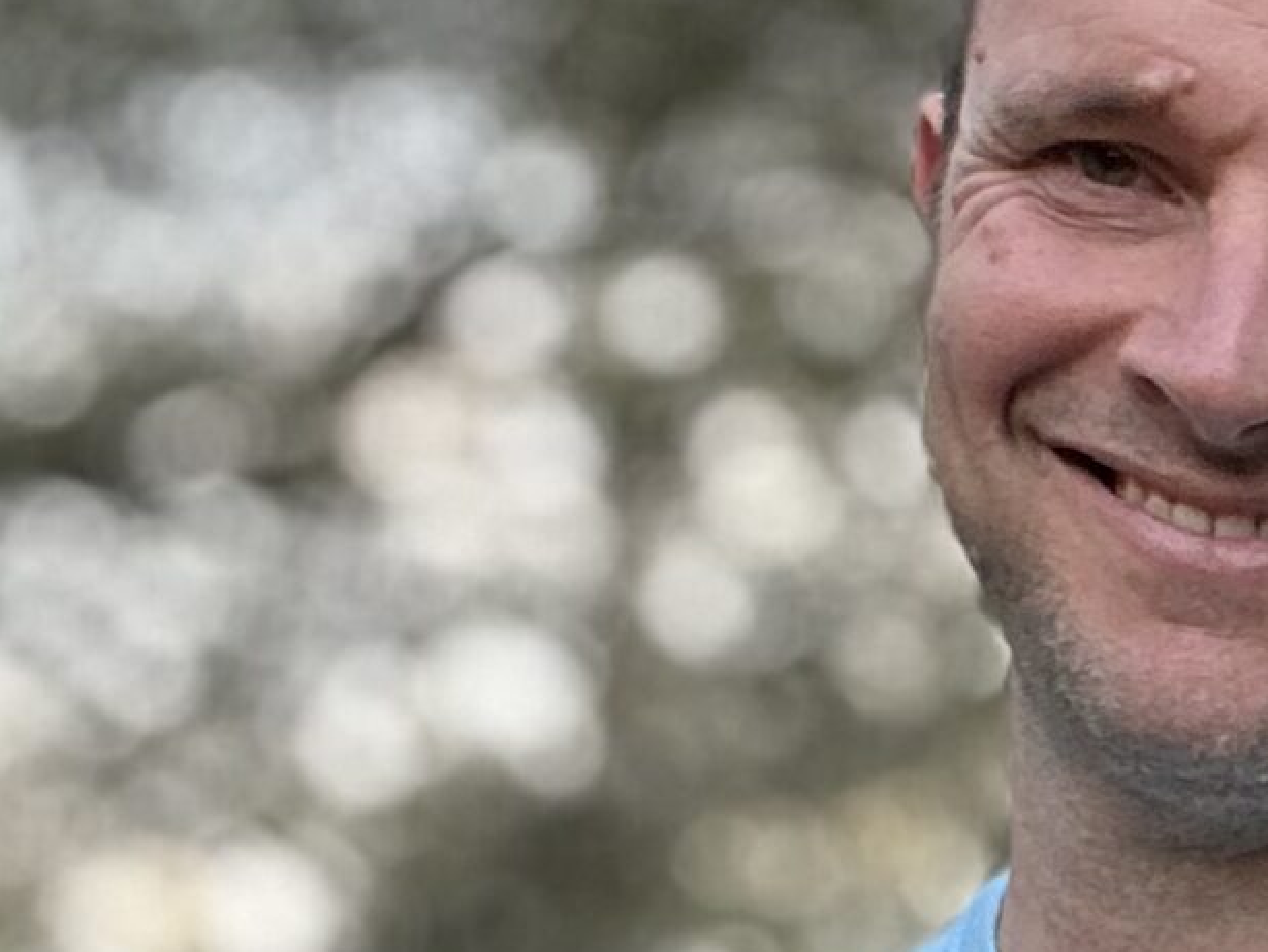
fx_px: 4581
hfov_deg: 14.5
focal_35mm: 125
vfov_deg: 11.3
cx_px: 2014
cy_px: 1508
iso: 125
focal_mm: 2.69
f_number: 1.9
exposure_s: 1/60
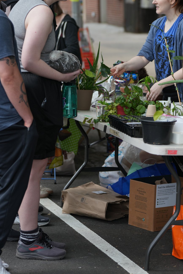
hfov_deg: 10.1
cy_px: 112
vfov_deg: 15.1
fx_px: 1037
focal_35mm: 136
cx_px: 149
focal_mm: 71
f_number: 2.5
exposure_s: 1/320
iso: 100
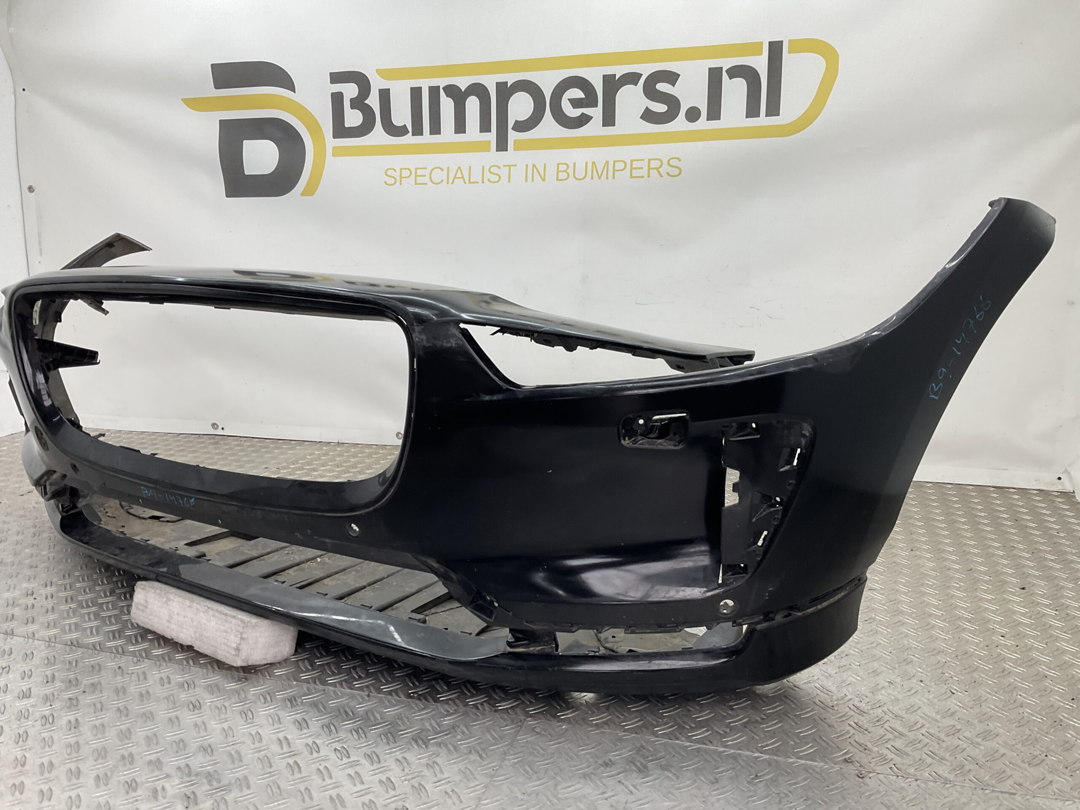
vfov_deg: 48.2
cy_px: 405
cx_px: 540
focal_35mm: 29
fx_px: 905
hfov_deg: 61.7
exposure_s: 1/120
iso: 25
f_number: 1.8
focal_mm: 3
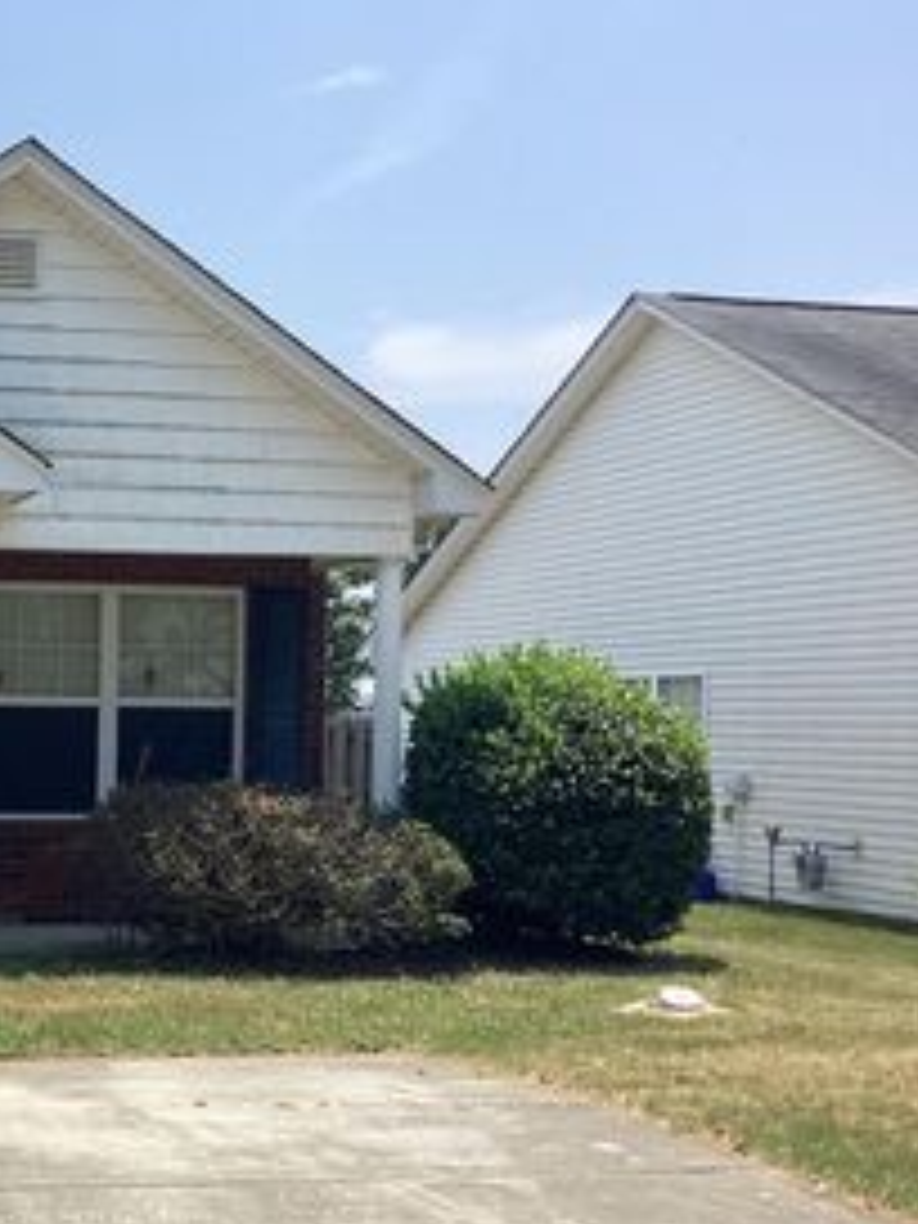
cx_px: -108
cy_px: 727
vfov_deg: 33.7
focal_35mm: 57
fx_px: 2015
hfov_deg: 23.9
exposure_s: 1/1235
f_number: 2.4
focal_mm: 3.3
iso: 25
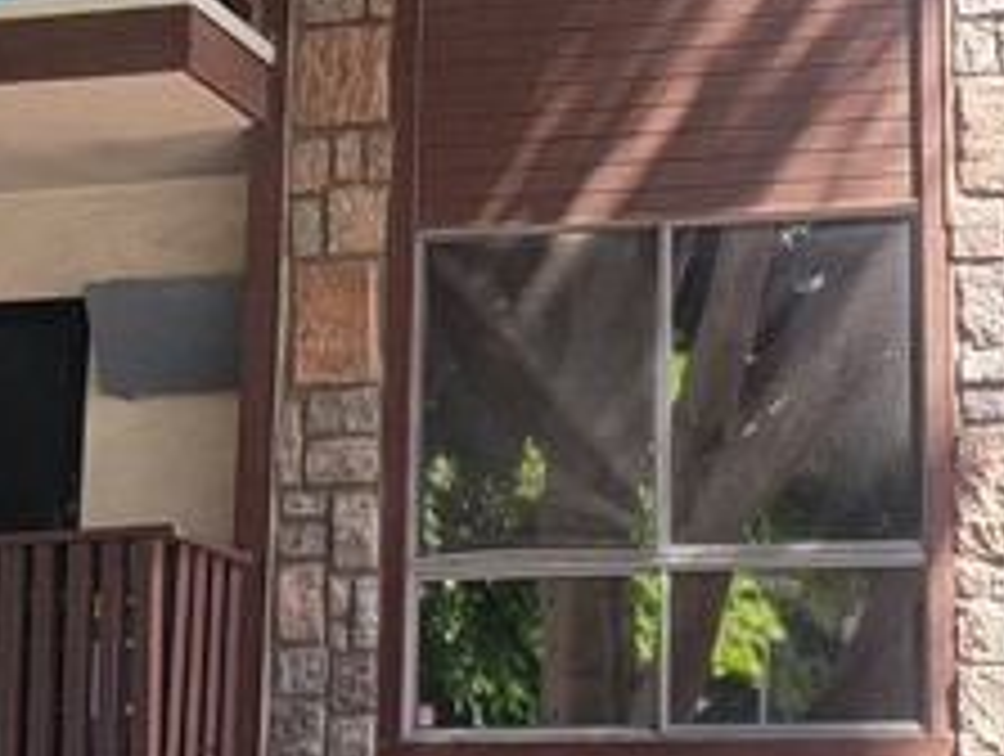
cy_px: 256
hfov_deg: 17.8
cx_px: 666
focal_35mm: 110
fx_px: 3196
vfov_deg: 13.5
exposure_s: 1/120
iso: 25
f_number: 1.8
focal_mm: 6.7
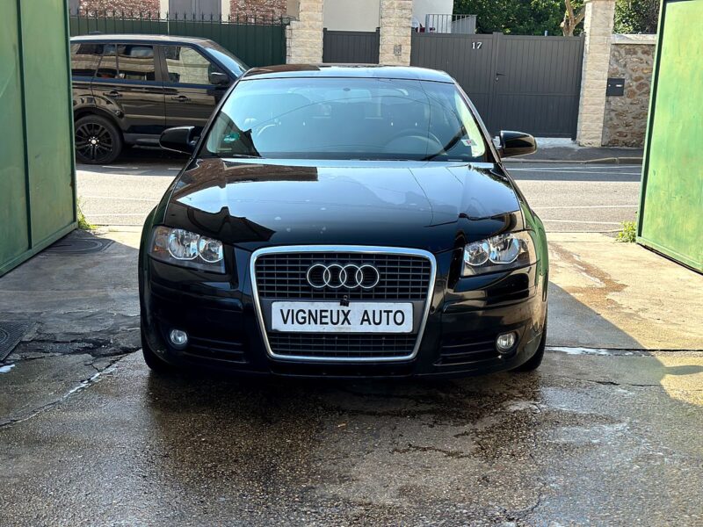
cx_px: 352
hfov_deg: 39.7
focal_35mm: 48
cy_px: 264
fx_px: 975
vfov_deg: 30.3
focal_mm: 6.86
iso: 64
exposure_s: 1/2252
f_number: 1.78
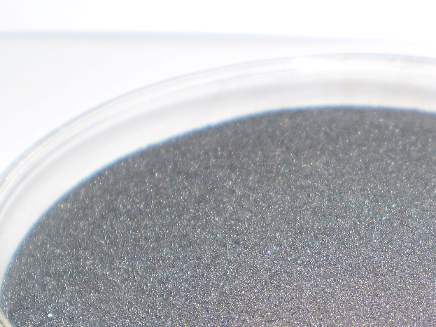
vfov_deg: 19.5
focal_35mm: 74
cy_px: 307
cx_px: 374
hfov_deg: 25.7
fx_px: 932
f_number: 3.1
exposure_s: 1/30
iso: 125
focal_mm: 6.3
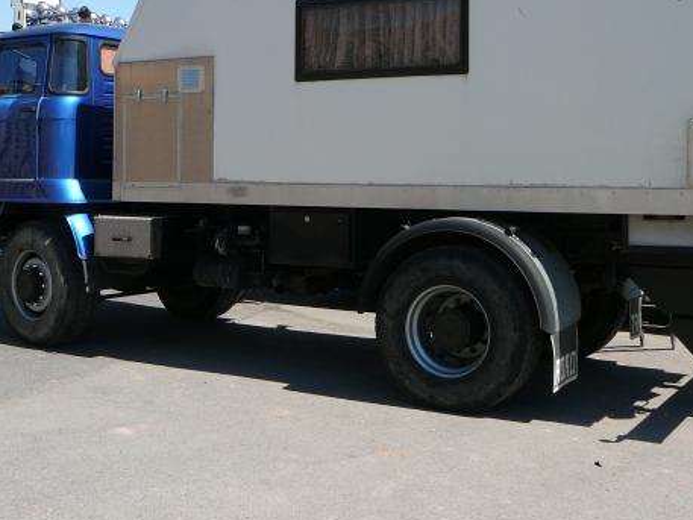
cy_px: 190
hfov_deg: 38.9
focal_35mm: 49
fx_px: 981
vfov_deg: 29.6
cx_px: 362
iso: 80
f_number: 5
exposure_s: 1/400
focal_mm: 5.2
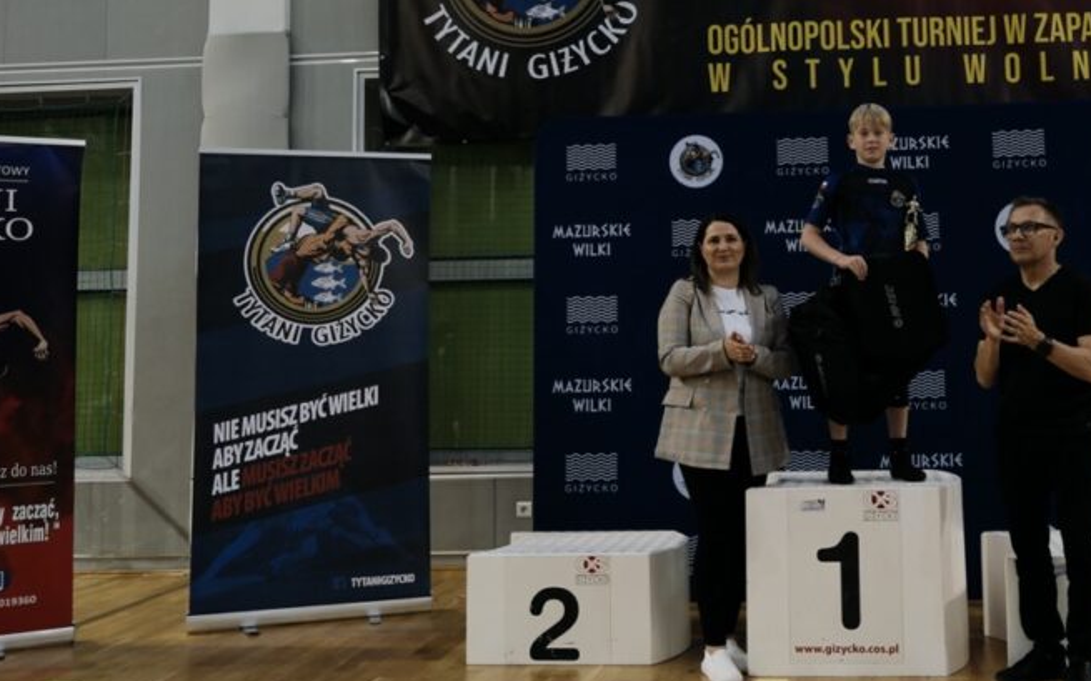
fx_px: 1278
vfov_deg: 29.5
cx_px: 765
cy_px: 193
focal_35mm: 43
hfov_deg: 45.2
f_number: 3.2
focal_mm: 18
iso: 800
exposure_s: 1/125
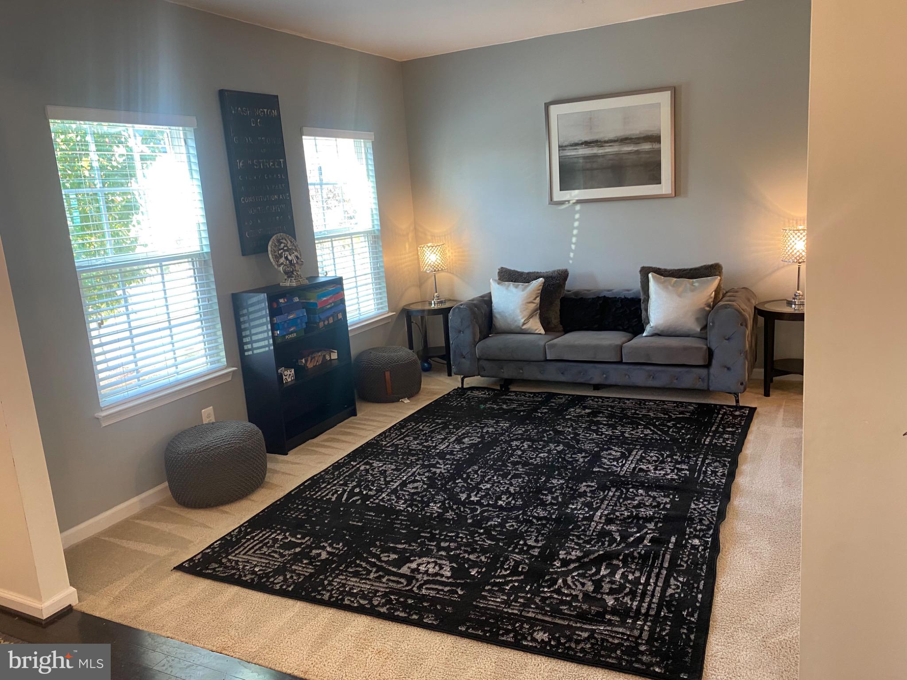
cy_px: 340
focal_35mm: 26
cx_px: 454
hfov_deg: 67.3
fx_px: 681
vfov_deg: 53.1
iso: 125
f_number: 1.8
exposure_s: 1/60
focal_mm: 4.25
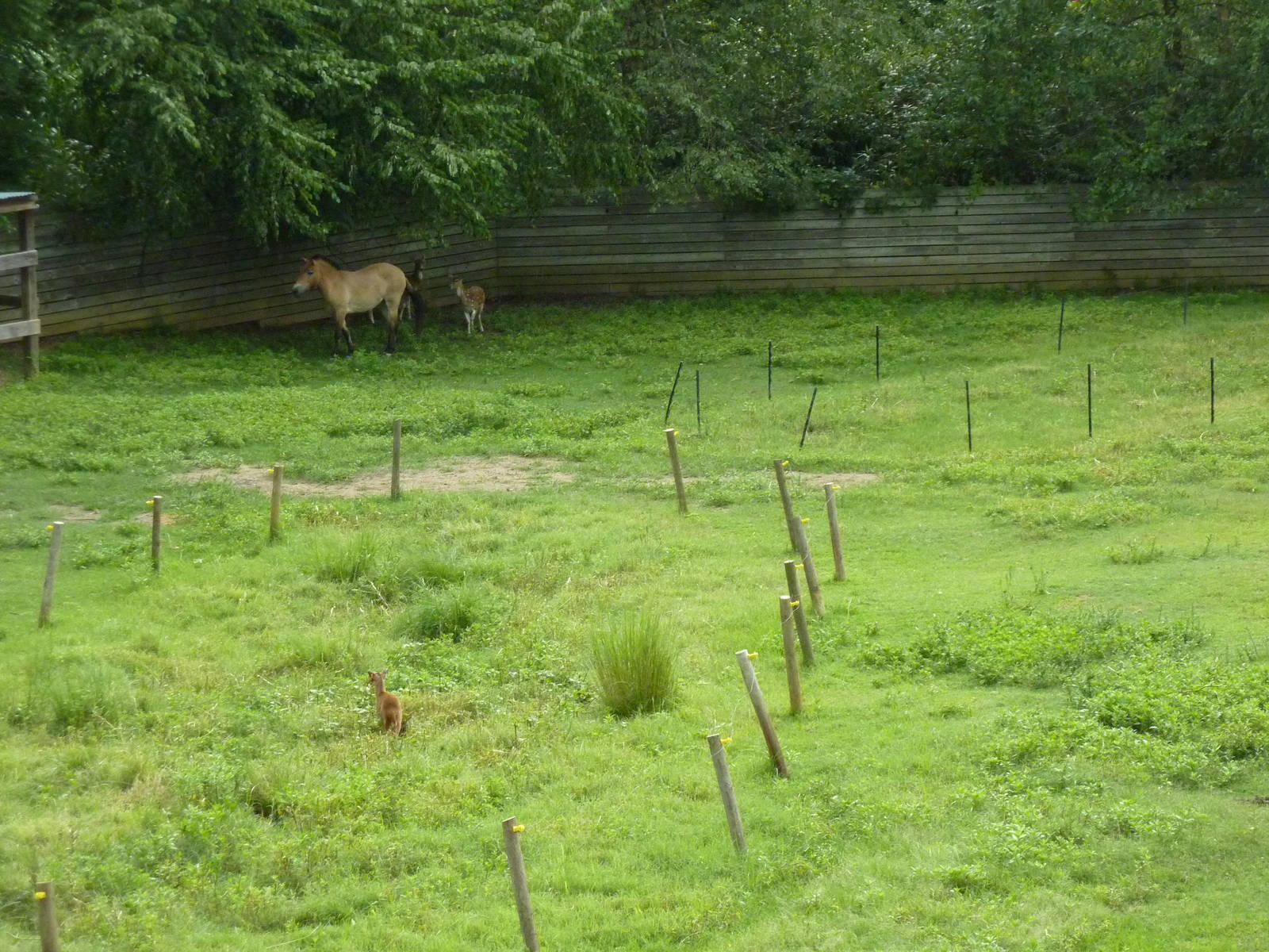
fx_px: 4069
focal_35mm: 111
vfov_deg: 13.3
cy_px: 476
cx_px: 634
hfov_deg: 17.7
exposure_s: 1/125
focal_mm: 18.2
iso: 400
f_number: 4.4
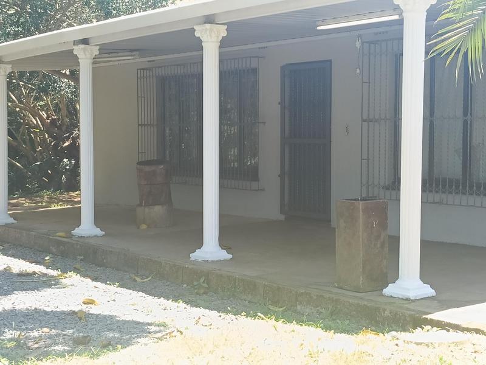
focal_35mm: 61
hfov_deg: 31.7
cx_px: 243
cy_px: 182
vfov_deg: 24.0
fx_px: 856
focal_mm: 4.7
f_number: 1.7
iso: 100
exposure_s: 1/100
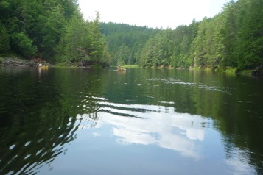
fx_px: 307
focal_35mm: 42
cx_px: 125
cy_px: 53
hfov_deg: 46.4
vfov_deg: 31.5
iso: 100
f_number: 4
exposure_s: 1/320
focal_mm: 5.2
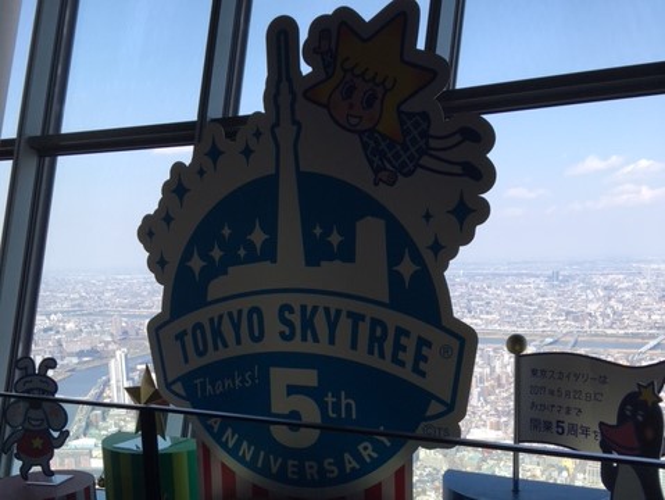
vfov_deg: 48.3
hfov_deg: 61.6
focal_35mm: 29
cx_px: 332
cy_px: 250
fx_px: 558
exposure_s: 1/601
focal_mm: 4.15
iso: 25
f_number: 2.2
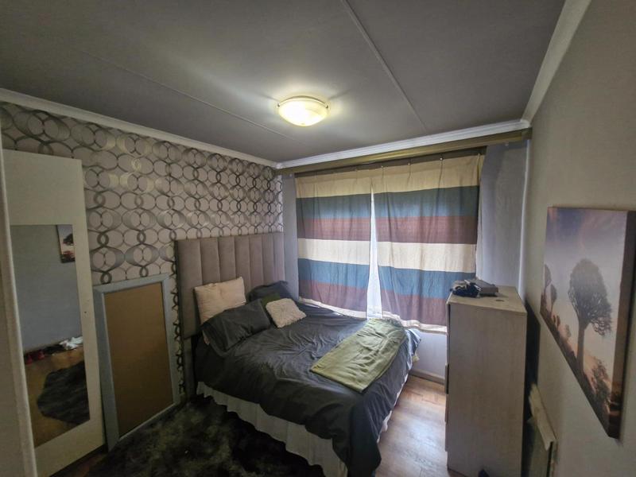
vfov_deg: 89.9
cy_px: 238
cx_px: 318
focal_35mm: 13
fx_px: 239
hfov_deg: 106.2
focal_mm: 1.74
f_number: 2.2
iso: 400
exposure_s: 1/33
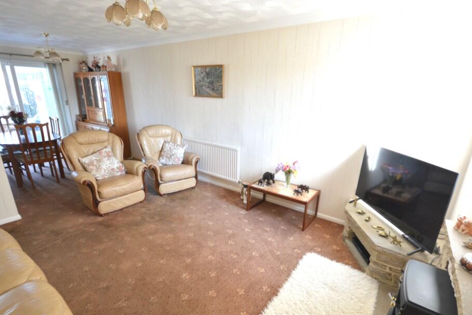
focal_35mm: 17
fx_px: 223
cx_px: 249
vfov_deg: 70.2
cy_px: 176
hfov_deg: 93.2
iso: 400
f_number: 8
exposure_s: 1/8
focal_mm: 10
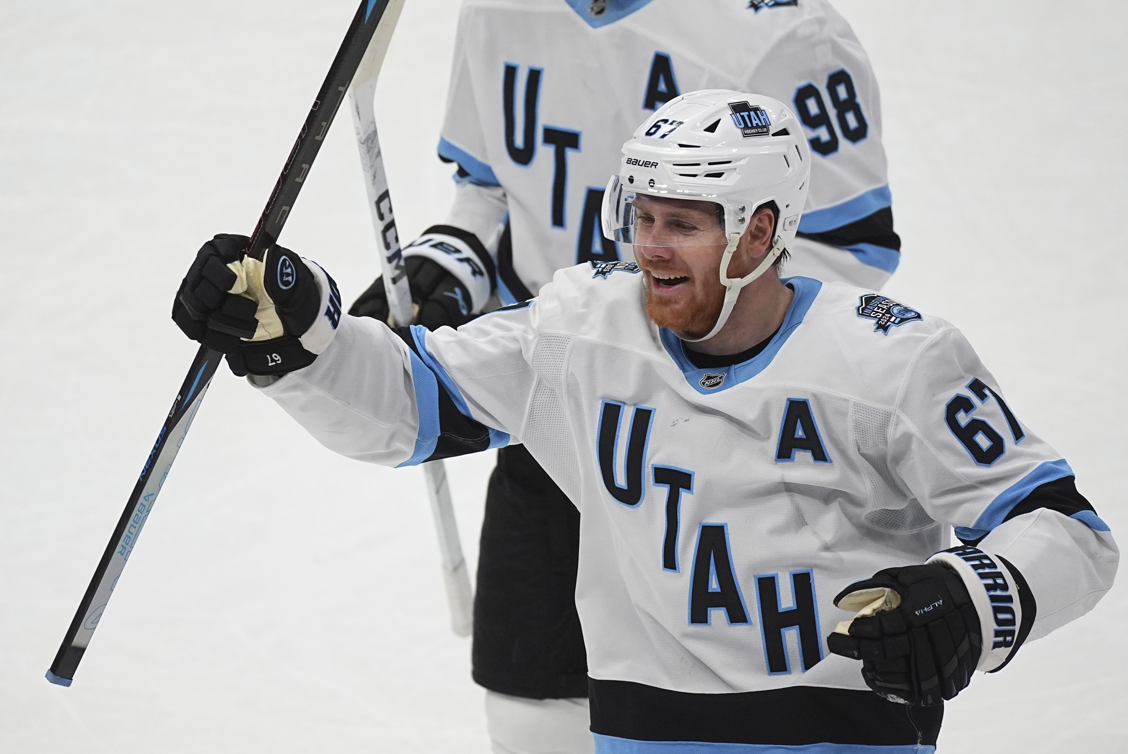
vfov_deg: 1.5
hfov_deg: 2.3
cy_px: 377
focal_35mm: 900
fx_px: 28224
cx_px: 564
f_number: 4
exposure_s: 1/1600
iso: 2500
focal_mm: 600
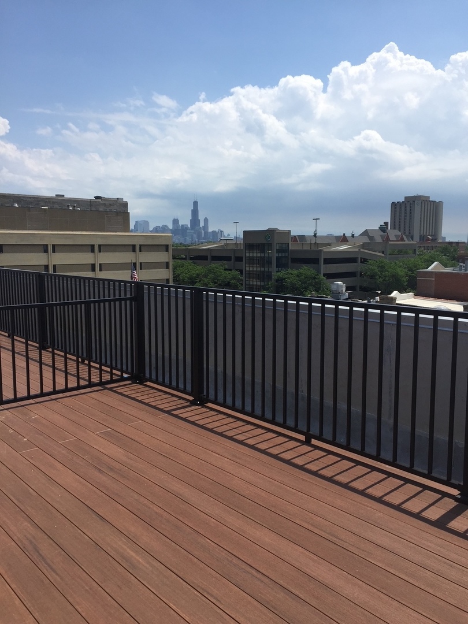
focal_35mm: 29
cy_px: 312
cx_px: 234
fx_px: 523
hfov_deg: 48.2
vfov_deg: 61.7
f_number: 2.2
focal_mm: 4.15
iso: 32
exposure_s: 1/2825
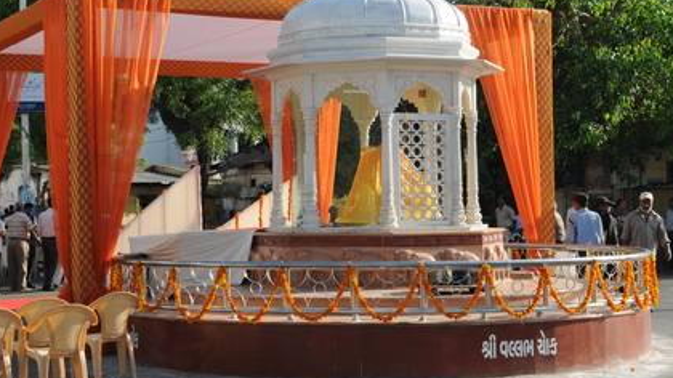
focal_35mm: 71
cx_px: 293
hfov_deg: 29.7
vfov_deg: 17.0
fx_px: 1267
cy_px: 143
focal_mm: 38
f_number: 9
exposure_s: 1/160
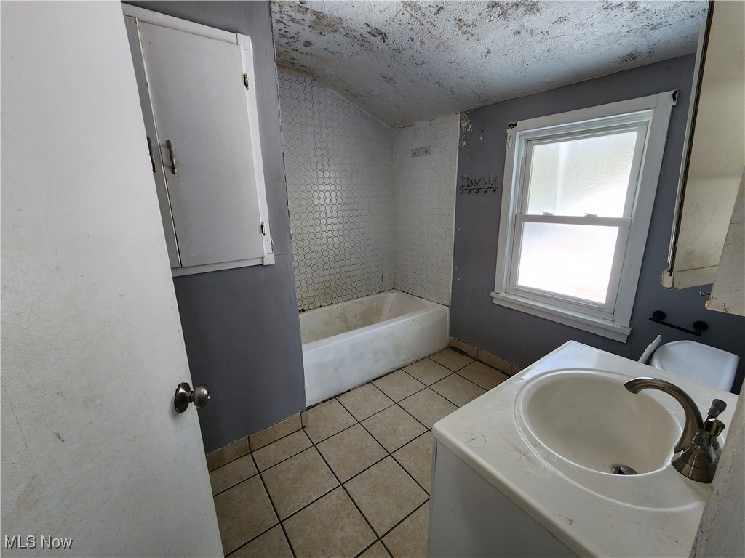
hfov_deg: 106.2
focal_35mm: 13
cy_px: 279
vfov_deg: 89.9
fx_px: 280
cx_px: 372
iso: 125
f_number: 2.2
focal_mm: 2.2
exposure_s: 1/60
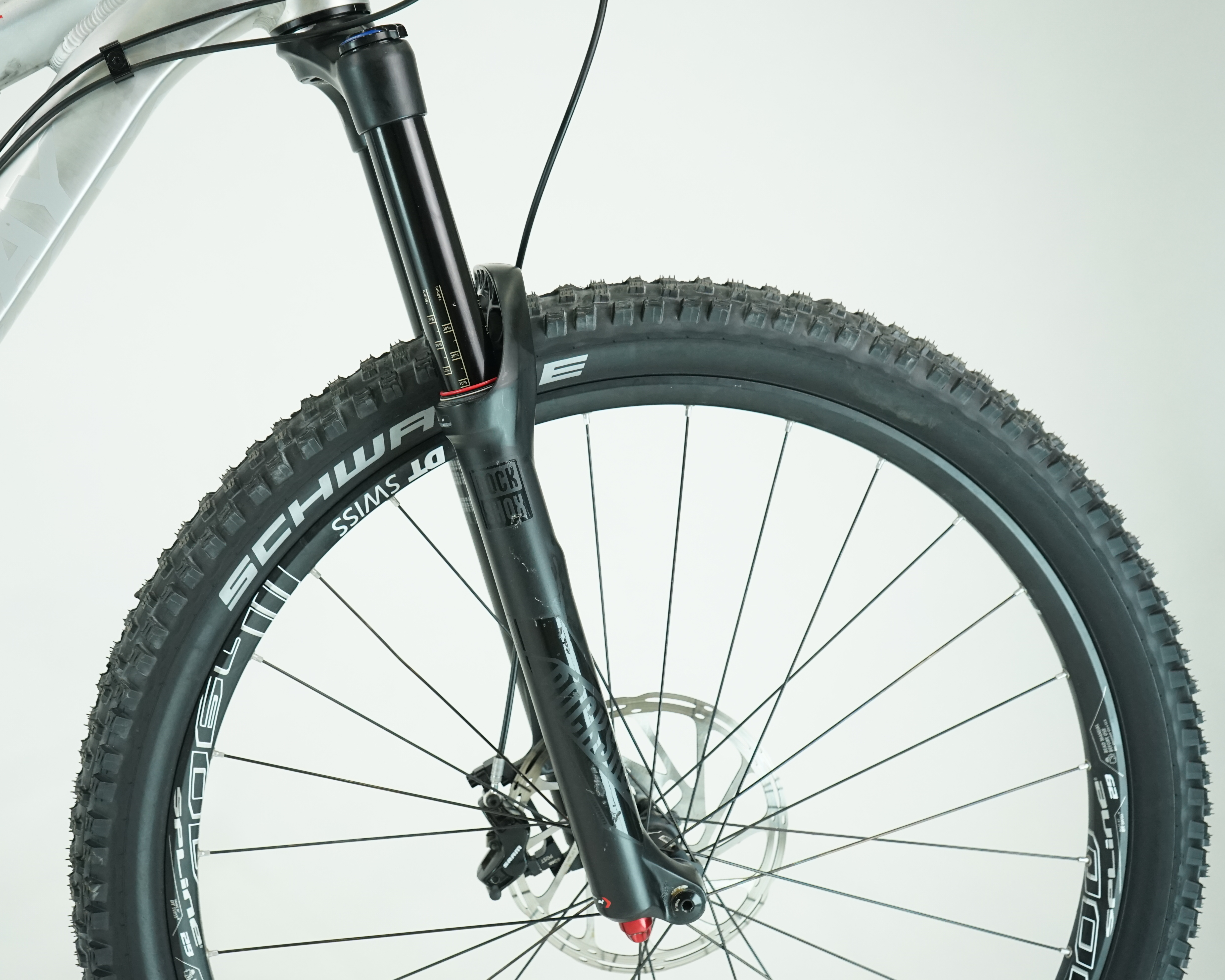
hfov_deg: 45.5
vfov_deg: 37.3
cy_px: 486
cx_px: 489
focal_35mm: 40
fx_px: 1450
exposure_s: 1/200
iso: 1600
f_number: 5.6
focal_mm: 35
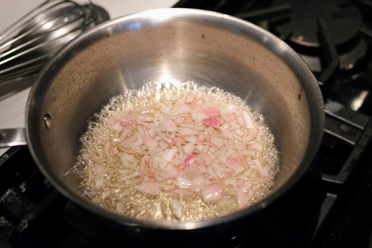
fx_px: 465
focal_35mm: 45
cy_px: 124
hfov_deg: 43.6
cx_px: 186
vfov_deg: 29.9
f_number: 2.2
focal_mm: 30
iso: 125
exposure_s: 1/52
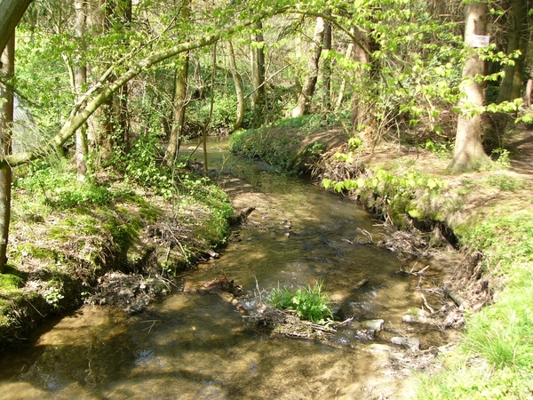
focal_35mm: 36
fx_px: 554
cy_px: 200
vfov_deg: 39.7
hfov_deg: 51.4
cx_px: 266
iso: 50
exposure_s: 1/80
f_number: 2.8
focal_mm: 6
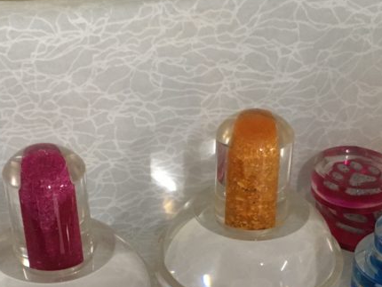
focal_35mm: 69
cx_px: 158
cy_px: 314
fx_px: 762
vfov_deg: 20.4
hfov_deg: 28.1
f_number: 2.2
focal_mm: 4.15
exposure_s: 1/30
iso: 125
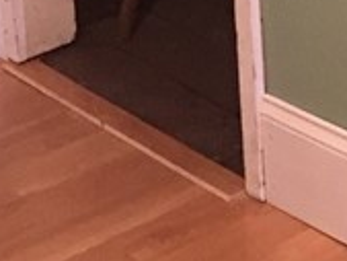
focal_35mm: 176
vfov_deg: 8.2
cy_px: -162
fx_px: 1766
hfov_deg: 11.2
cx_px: 191
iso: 200
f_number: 2.2
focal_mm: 4.15
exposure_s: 1/17
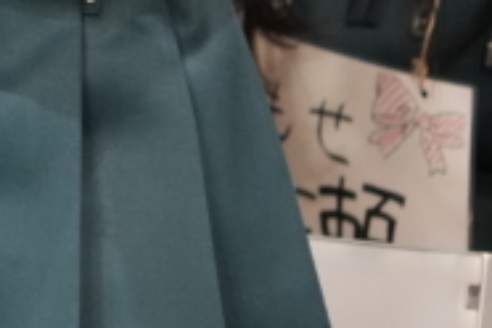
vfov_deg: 0.9
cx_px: 156
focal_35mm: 1551
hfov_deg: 1.3
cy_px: -458
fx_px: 21195
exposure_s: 1/250
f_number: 6.3
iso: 3200
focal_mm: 240
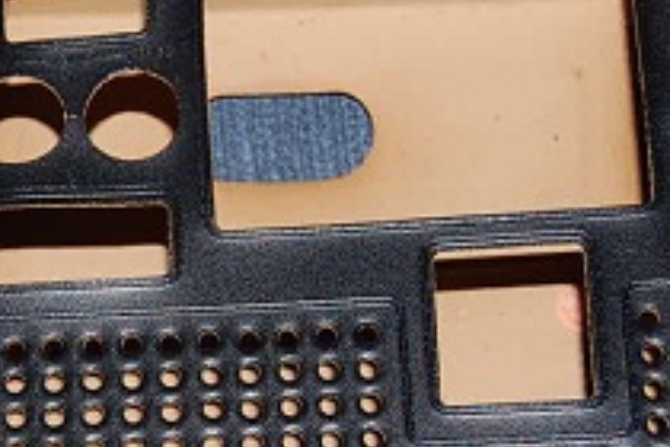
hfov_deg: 13.8
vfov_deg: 9.3
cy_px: 433
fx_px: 2717
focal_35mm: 146
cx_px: -54
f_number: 5.6
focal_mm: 32
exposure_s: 1/125
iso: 200
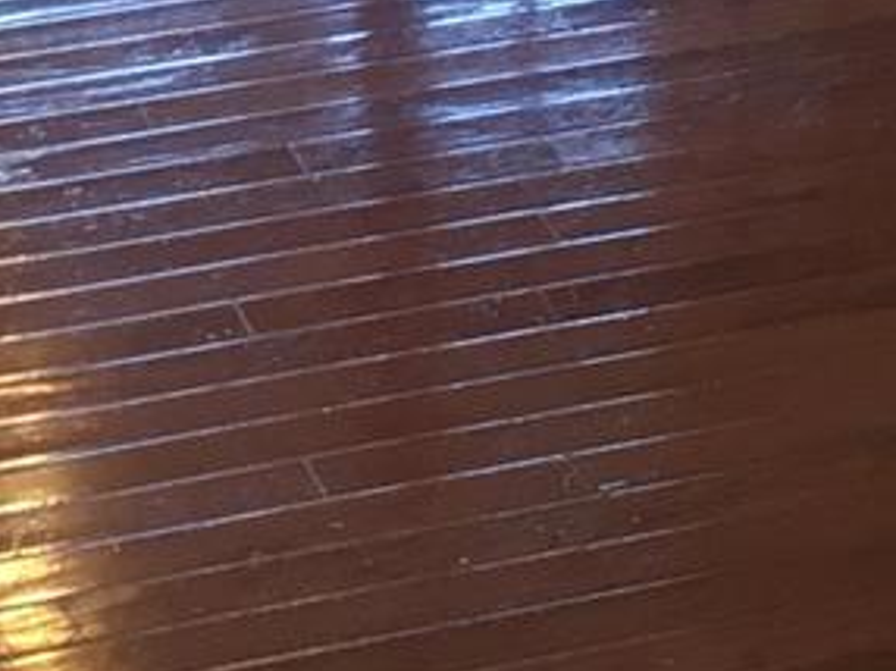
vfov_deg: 6.6
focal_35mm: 208
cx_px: 1050
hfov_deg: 9.4
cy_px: -1226
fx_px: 5379
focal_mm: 4.15
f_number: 2.2
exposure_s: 1/30
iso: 64
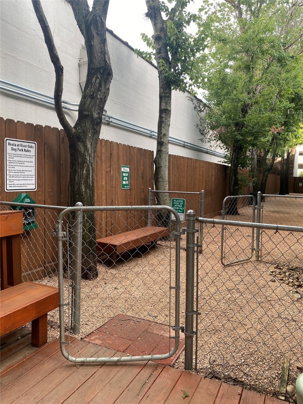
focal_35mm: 26
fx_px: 303
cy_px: 202
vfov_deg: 67.3
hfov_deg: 53.1
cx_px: 152
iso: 32
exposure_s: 1/125
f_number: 1.8
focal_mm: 4.25
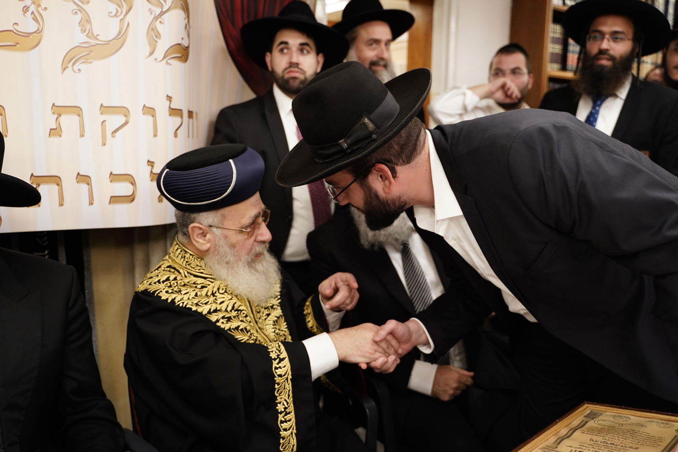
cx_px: 339
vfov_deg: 40.0
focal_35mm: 33
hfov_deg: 57.2
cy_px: 226
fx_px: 621
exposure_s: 1/160
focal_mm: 33
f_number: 2.8
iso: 2000
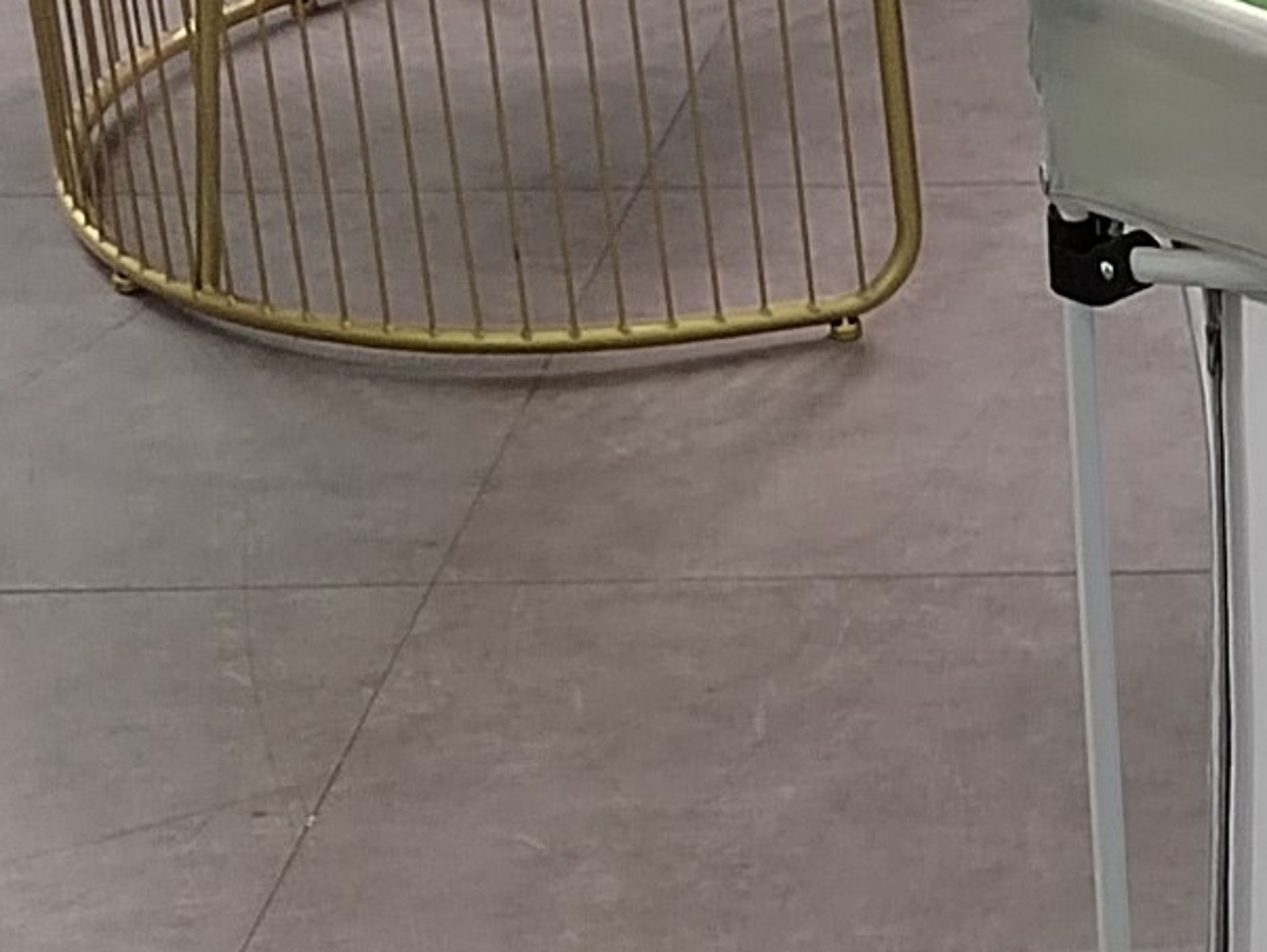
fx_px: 5712
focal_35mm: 156
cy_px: 437
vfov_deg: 9.5
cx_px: 2101
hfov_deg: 11.9
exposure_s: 1/100
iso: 1572
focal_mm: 5.52
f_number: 1.9
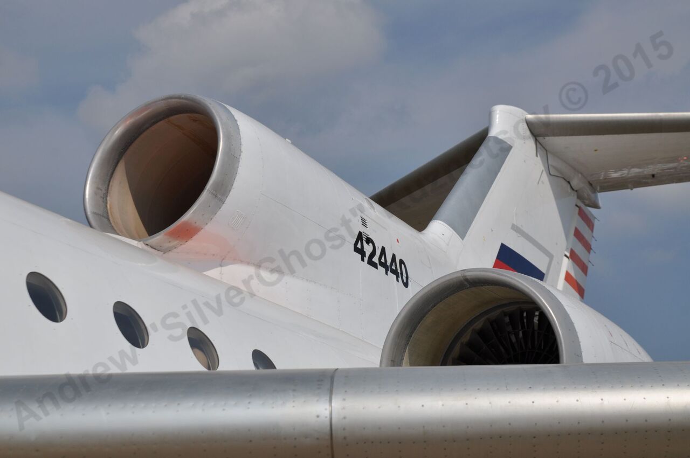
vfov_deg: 18.1
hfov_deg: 27.0
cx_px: 345
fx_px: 1436
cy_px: 229
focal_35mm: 75
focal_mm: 50
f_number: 8
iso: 200
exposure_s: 1/1600
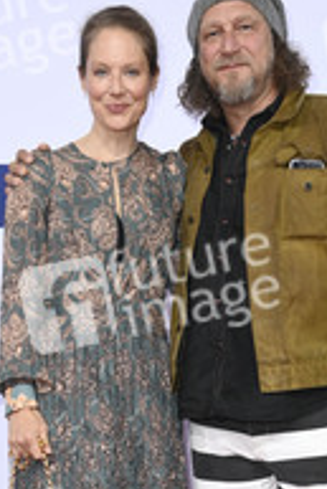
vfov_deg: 21.9
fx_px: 1238
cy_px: 421
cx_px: 223
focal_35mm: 91
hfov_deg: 15.0
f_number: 5.6
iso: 800
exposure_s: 1/200
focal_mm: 44
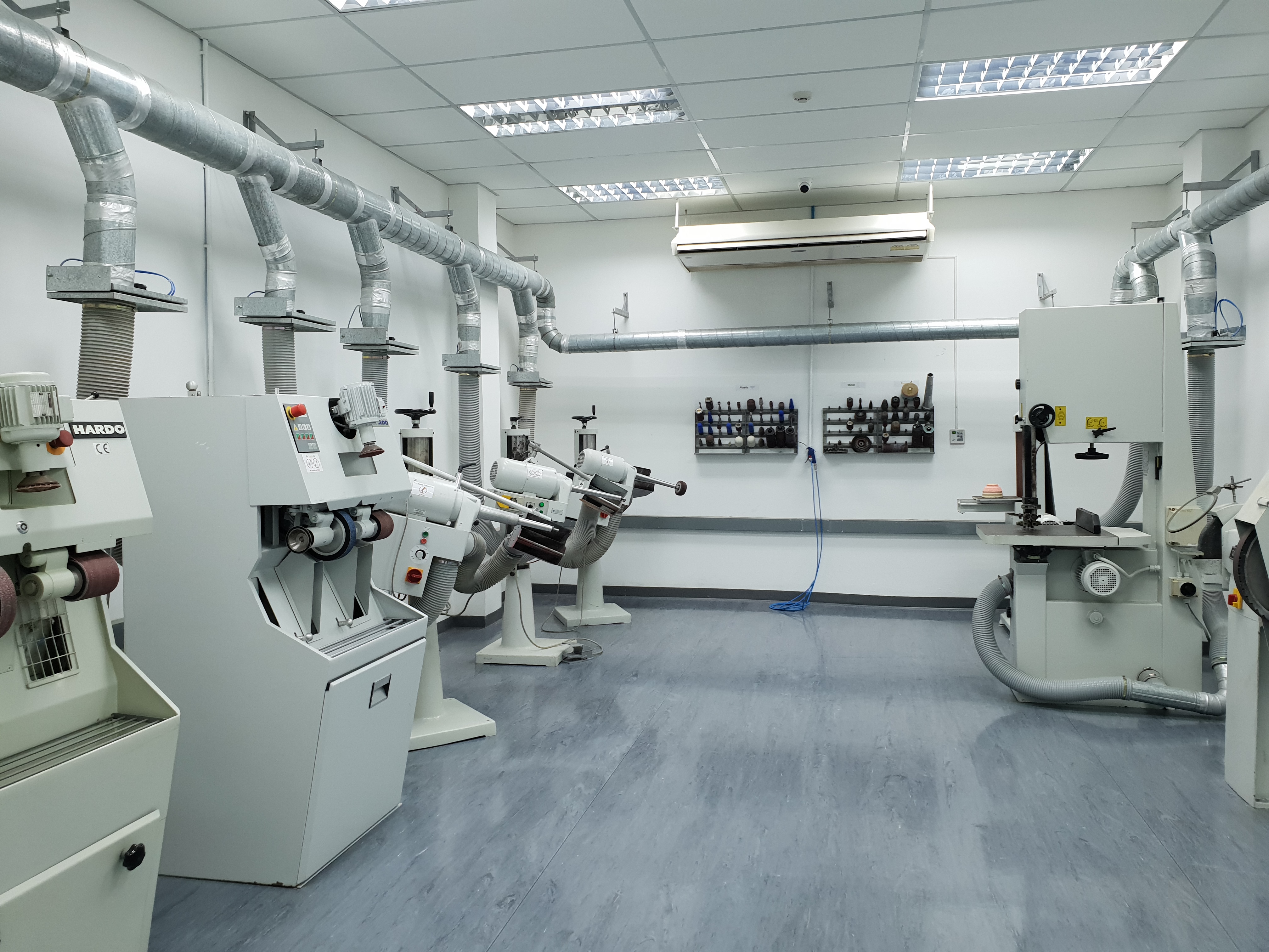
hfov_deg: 67.3
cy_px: 476
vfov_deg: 53.1
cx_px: 634
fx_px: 953
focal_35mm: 26
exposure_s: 1/50
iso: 160
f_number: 2.4
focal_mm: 4.3
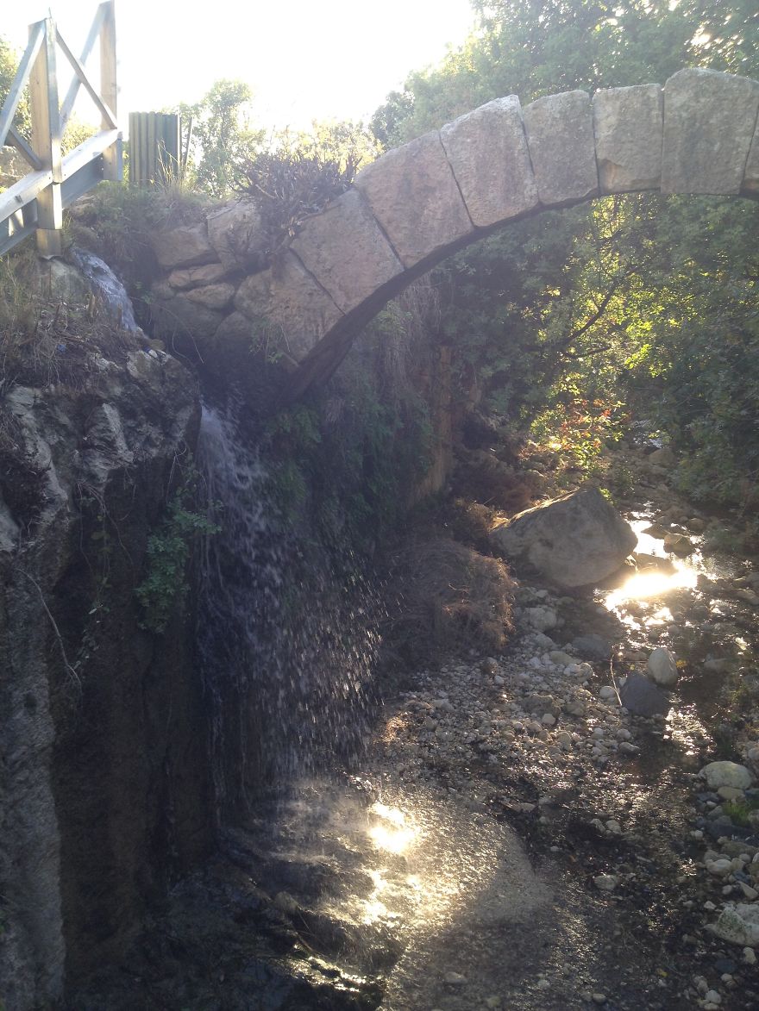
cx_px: 380
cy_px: 506
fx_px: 1023
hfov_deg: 40.7
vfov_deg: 52.6
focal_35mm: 35
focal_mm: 4.28
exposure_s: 1/122
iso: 50
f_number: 2.4
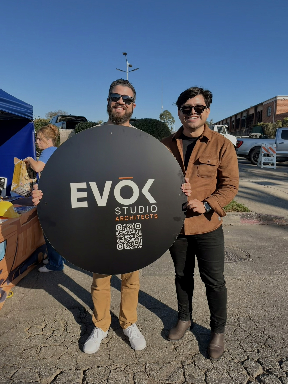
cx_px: 144
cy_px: 192
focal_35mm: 24
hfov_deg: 56.8
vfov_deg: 71.6
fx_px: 266
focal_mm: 6.76
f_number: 1.78
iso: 80
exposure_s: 1/3759
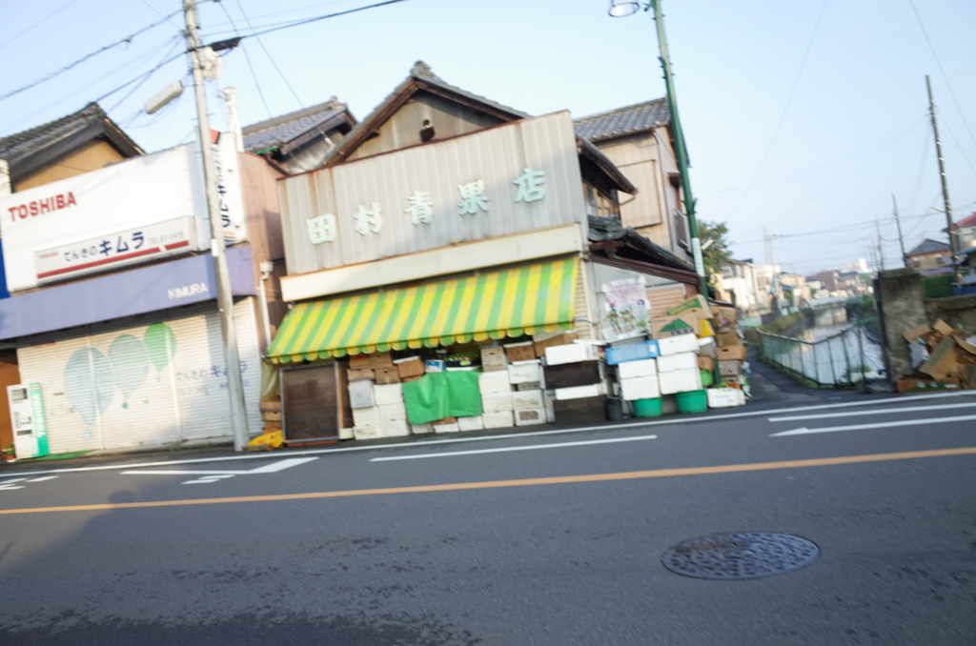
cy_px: 323
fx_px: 757
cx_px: 488
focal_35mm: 28
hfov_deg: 65.6
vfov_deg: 46.2
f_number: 2.8
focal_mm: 18.3
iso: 100
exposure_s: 1/250
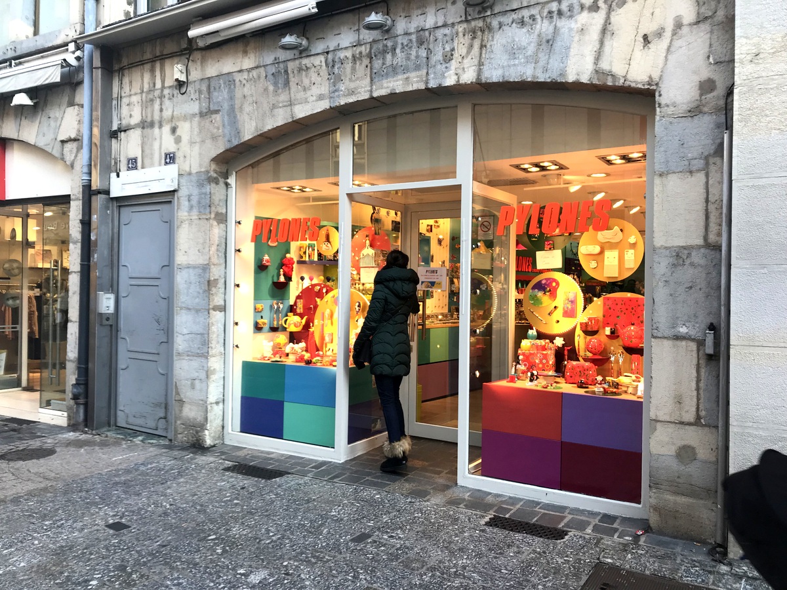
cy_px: 295
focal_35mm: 28
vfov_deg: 49.7
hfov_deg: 63.4
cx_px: 394
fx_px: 637
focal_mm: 3.99
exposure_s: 1/115
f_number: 1.8
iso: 20
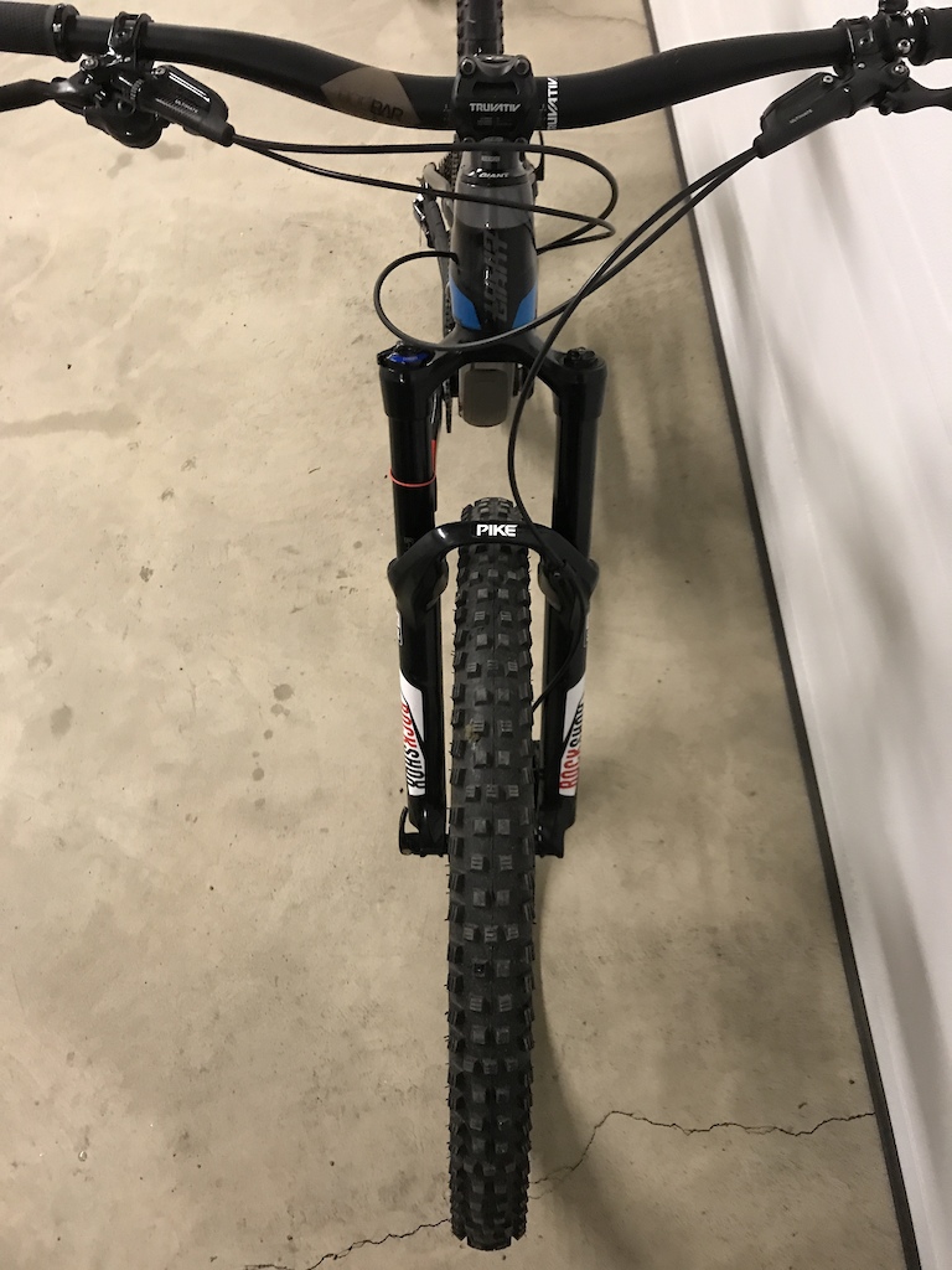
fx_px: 1027
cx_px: 476
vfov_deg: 63.4
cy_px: 635
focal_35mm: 28
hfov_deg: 49.7
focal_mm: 3.99
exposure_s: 1/9
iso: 100
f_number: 1.8
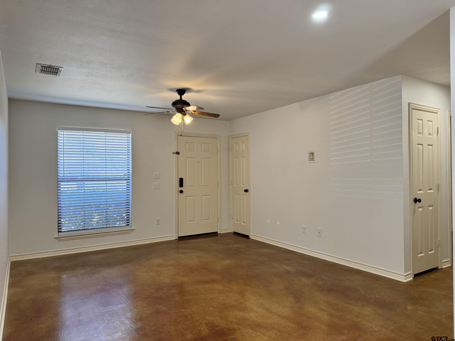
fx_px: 315
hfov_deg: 71.6
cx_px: 228
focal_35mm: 24
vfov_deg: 56.8
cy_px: 170
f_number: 1.78
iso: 160
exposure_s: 1/120
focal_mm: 6.76
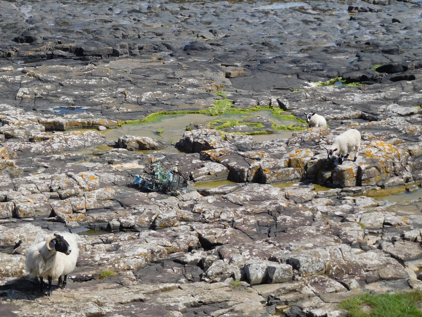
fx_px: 1061
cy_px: 143
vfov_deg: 17.0
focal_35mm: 87
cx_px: 176
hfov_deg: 22.5
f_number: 4.5
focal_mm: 12.5
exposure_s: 1/800
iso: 125
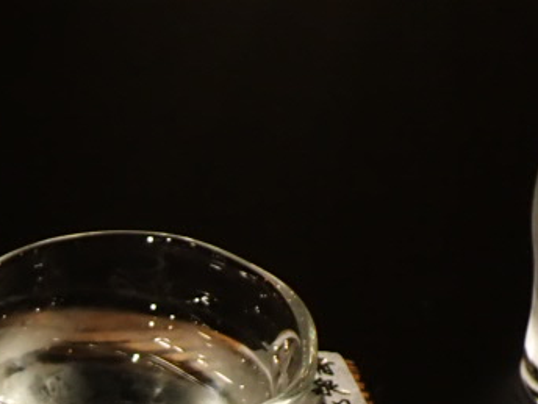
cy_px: 664
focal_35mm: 134
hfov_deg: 13.5
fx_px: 2083
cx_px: -374
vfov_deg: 10.6
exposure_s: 1/60
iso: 200
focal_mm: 6.37
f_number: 2.5
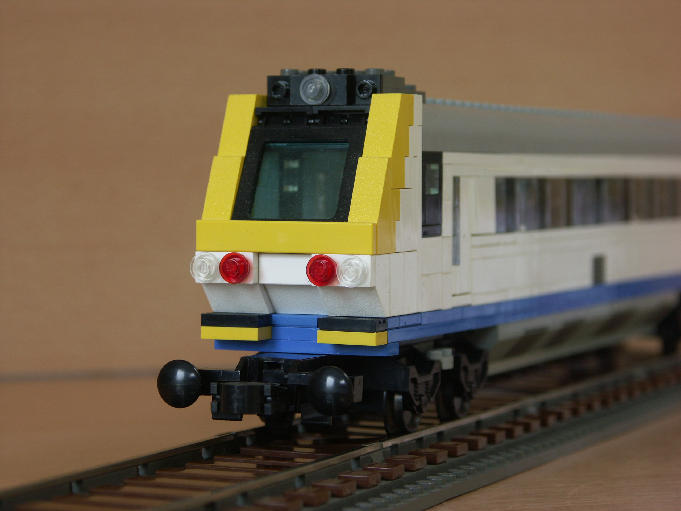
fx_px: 2321
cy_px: 256
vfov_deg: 12.6
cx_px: 340
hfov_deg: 16.7
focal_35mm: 118
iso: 100
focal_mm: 30.23
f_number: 3.2
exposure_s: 1/30
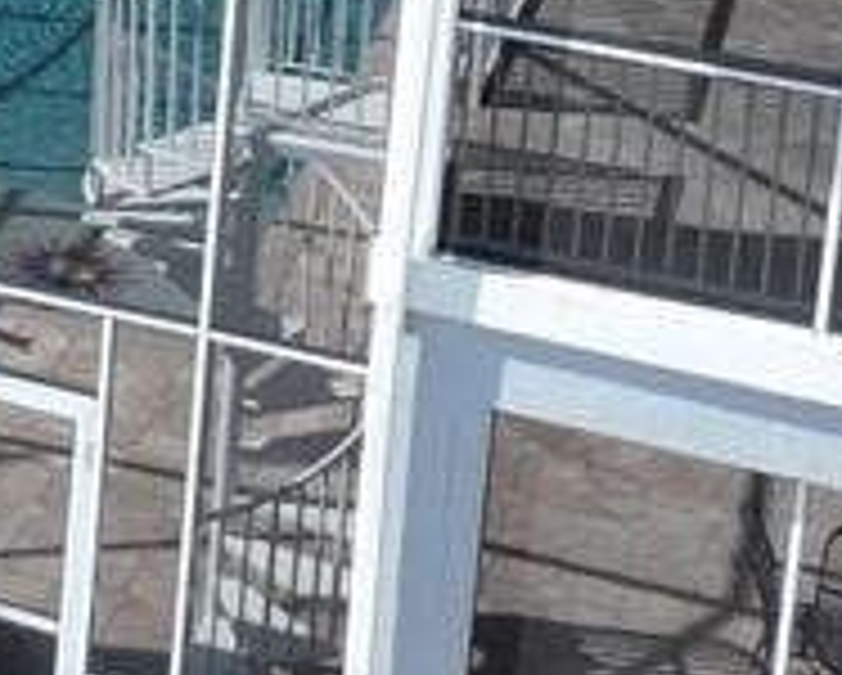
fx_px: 3193
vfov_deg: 11.3
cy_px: -502
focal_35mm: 128
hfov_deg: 12.5
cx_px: -1036
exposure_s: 1/240
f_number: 8
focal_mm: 12.29
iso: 110
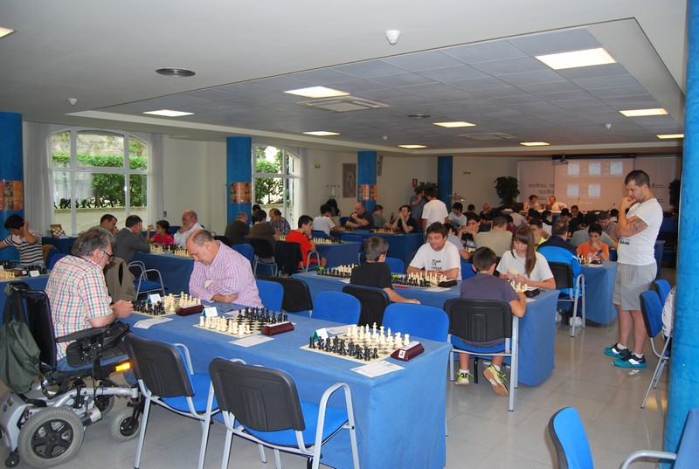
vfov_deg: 48.1
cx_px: 350
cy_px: 234
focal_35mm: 27
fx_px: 525
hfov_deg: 67.3
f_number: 3.5
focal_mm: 18
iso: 200
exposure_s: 1/60
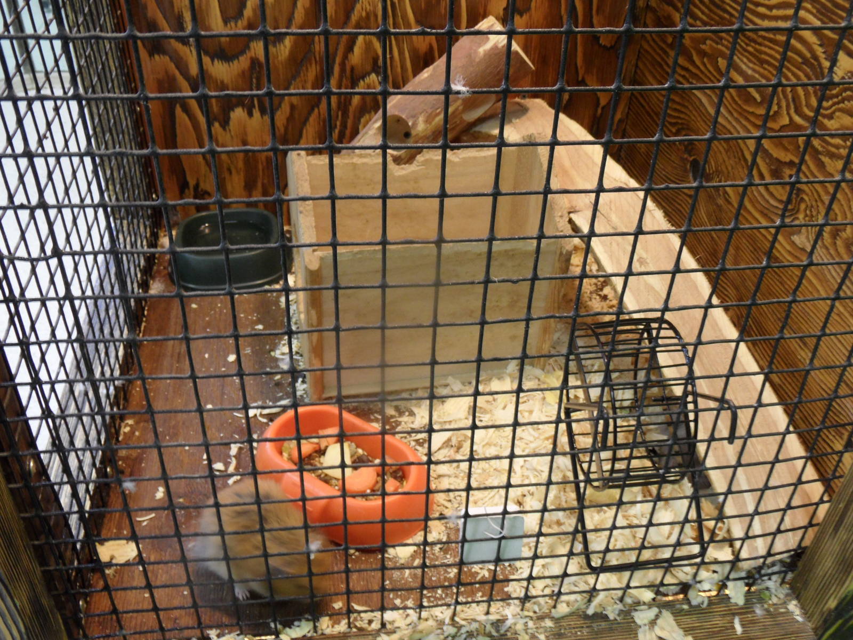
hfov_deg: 56.8
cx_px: 426
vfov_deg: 44.2
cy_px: 320
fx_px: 789
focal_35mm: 32
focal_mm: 5.3
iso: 200
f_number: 3.4
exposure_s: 1/6
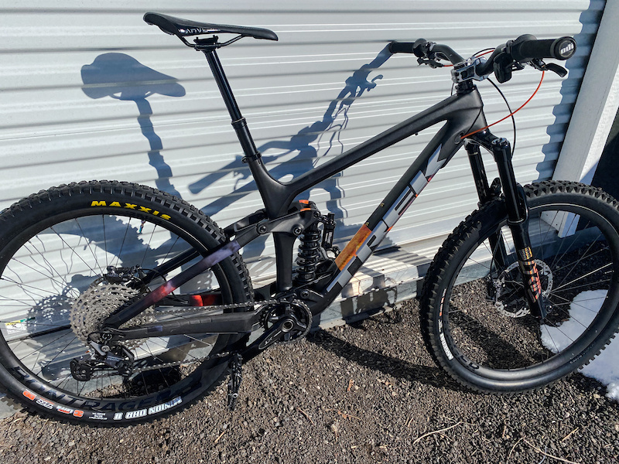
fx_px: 465
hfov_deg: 67.3
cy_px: 232
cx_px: 310
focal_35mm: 26
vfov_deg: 53.1
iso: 32
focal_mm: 4.25
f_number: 1.8
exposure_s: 1/6757
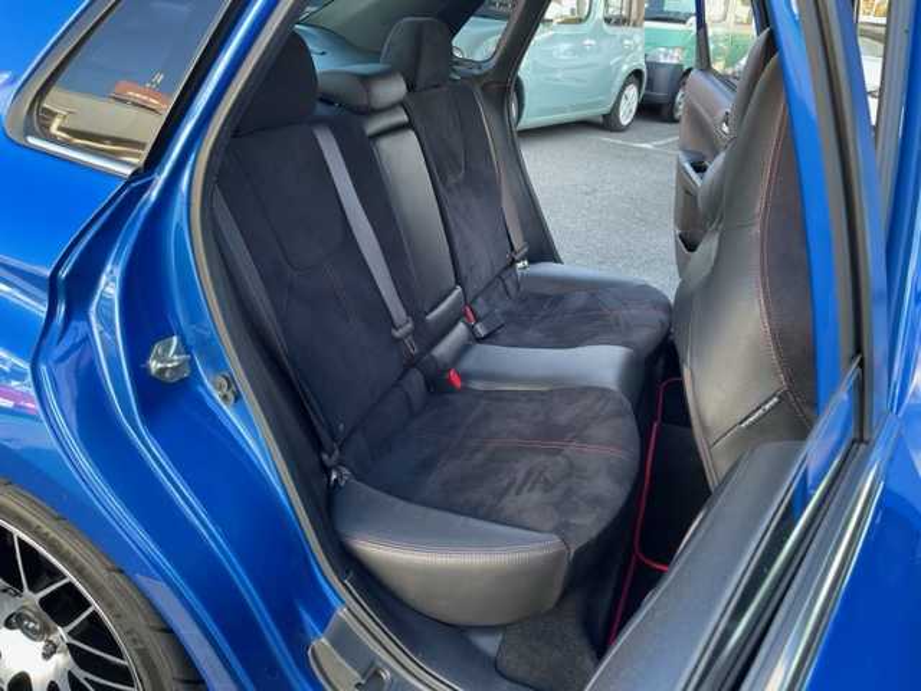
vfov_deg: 53.1
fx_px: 692
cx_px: 460
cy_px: 346
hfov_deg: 67.3
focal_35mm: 26
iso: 64
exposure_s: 1/121
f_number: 1.6
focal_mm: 4.2
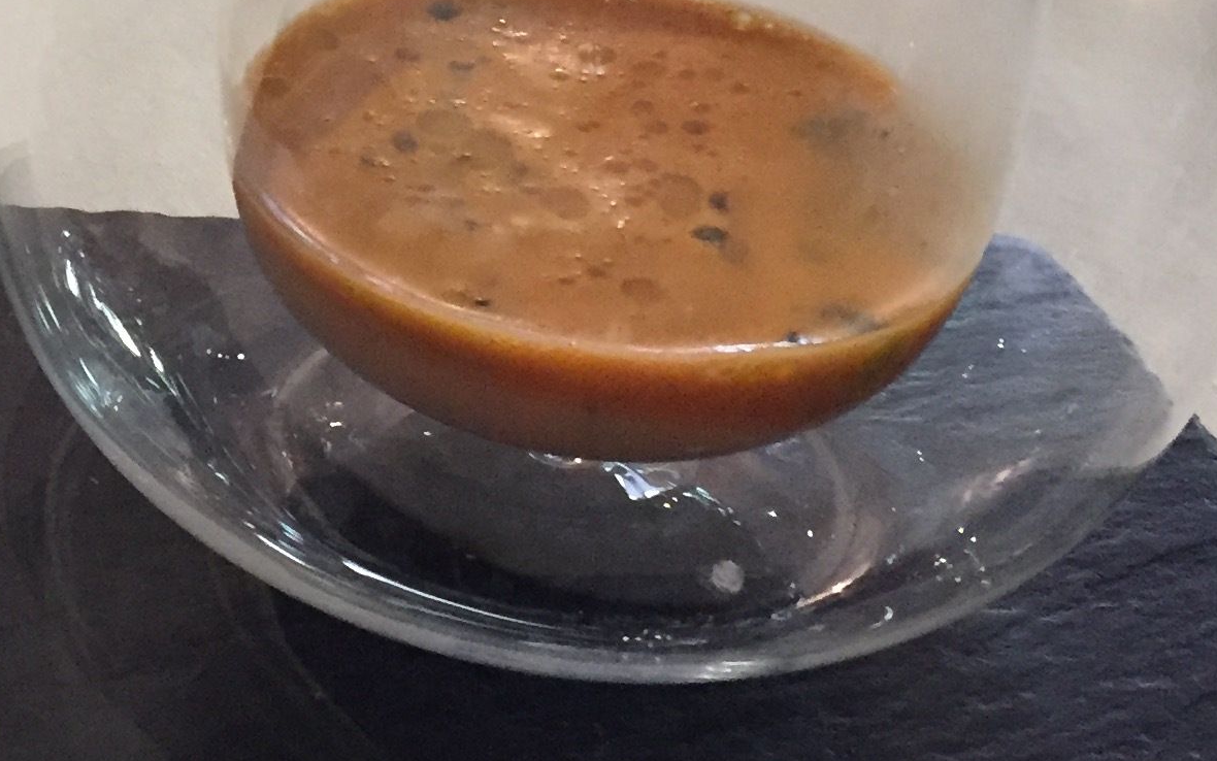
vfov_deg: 15.2
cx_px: -27
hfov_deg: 23.3
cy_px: 36
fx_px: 2820
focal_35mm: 85
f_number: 2.2
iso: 250
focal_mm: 4.15
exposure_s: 1/25
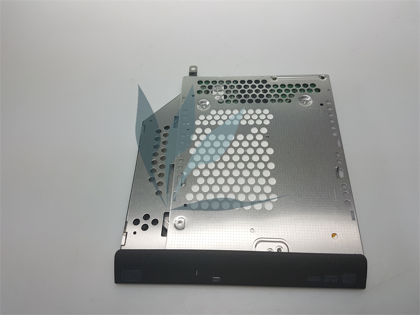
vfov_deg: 53.1
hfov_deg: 67.3
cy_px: 158
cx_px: 210
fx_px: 315
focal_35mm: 26
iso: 40
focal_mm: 4.2
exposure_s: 1/128
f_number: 1.7
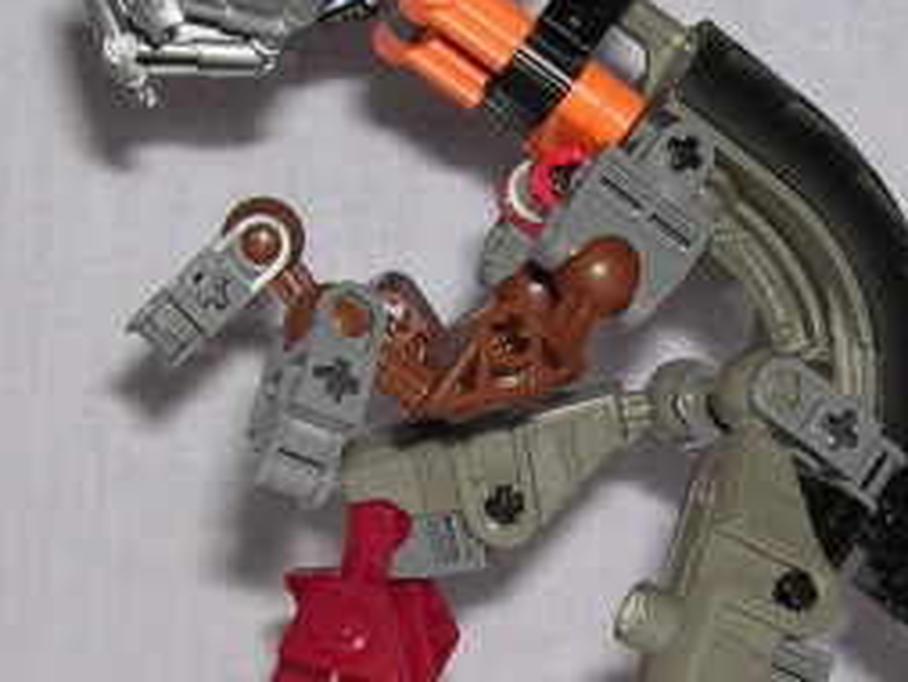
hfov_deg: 20.4
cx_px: 571
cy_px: 481
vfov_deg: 15.4
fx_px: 2519
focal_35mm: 96
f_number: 2.8
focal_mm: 5.8
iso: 100
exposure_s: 1/60.1
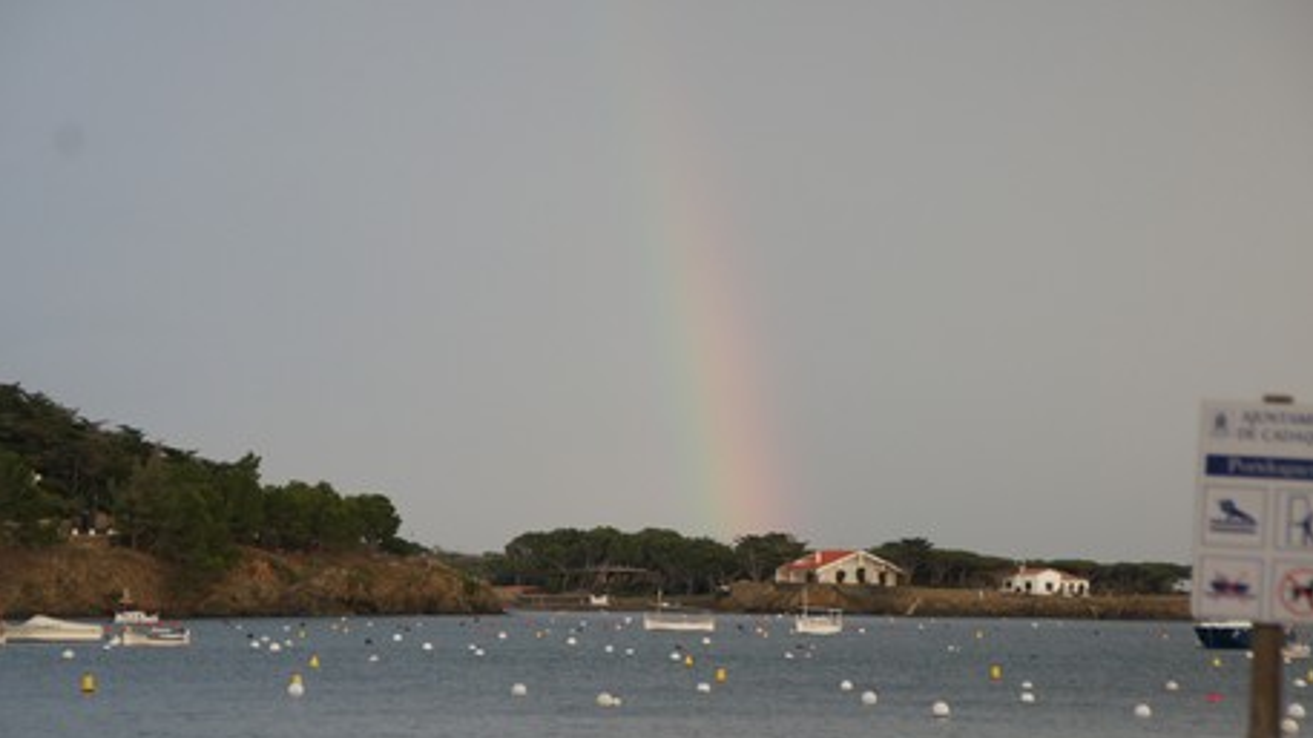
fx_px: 5501
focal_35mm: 158
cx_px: 658
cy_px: 386
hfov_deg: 13.6
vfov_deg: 7.7
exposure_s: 1/160
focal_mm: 100
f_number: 5.6
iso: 500
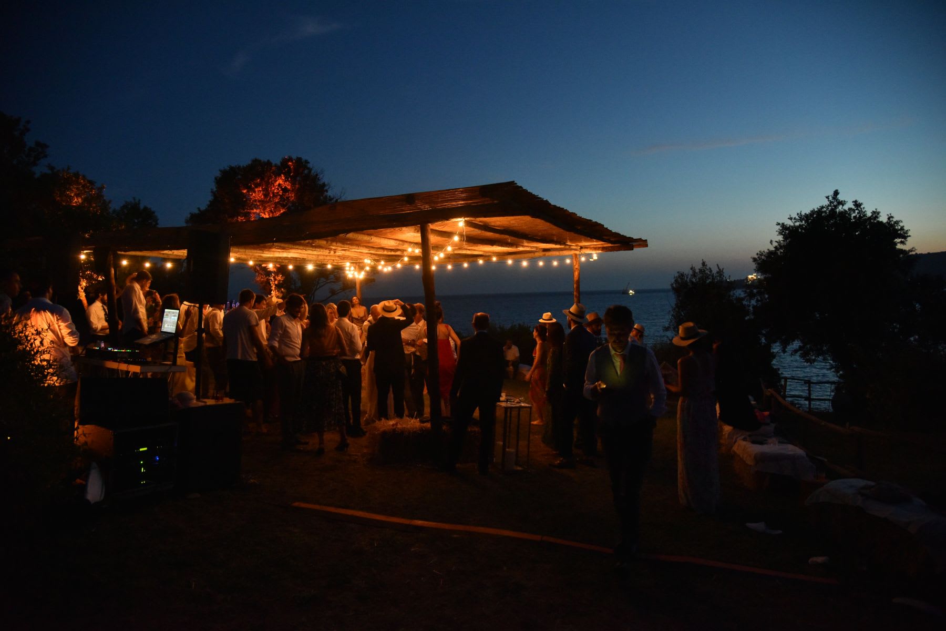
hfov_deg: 73.7
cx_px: 473
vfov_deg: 53.1
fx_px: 631
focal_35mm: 24
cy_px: 316
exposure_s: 1/40
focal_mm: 24
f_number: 4
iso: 3200
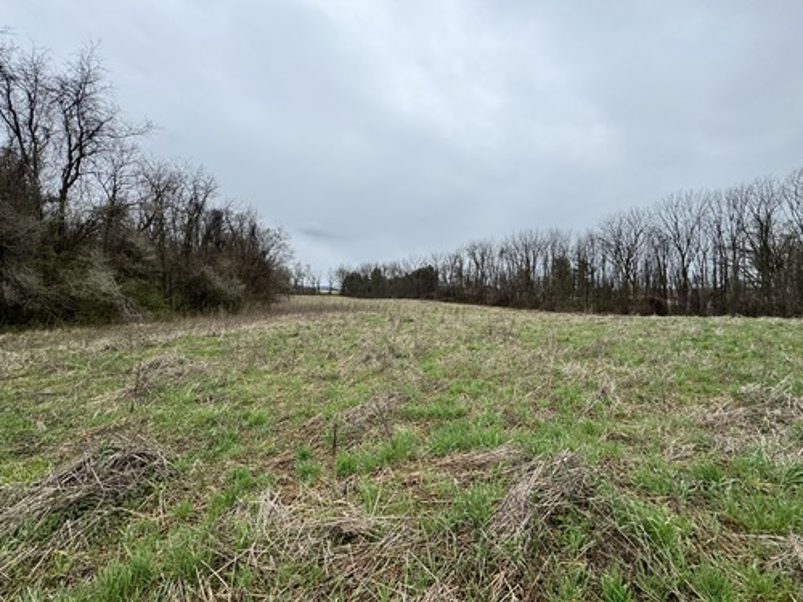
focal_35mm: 14
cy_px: 301
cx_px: 402
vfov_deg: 85.7
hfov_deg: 102.1
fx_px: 325
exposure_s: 1/713
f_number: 2.2
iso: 40
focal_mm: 2.22
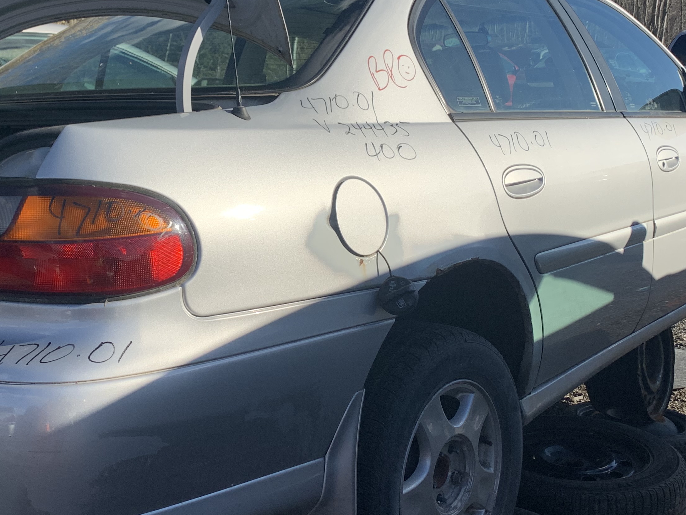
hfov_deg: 39.2
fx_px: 951
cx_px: 228
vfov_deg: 30.2
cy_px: 197
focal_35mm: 48
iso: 25
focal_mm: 4.25
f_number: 1.8
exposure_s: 1/1812
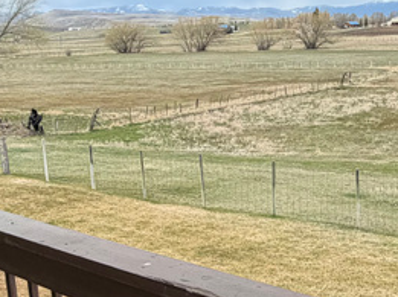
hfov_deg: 34.8
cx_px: 252
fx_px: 631
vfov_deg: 26.5
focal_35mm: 55
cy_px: 152
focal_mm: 2.22
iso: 40
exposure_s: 1/734
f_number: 2.2
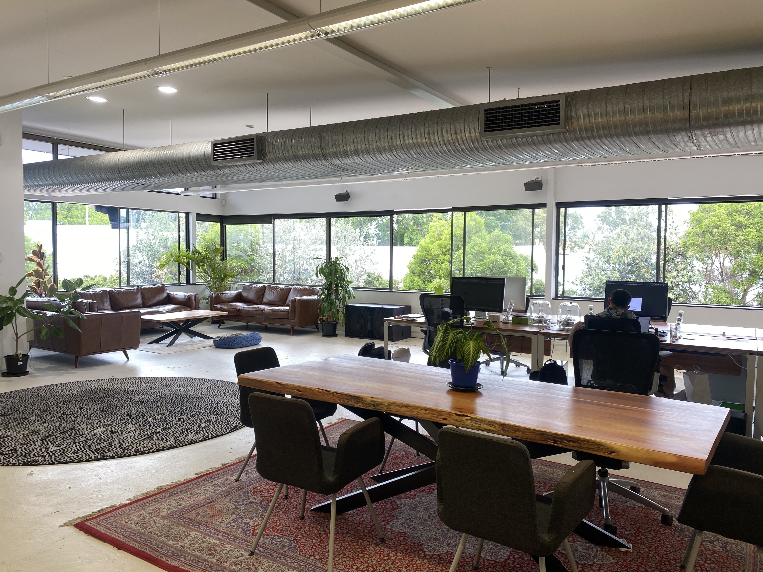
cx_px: 382
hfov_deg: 67.3
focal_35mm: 26
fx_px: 573
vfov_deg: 53.1
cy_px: 286
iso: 32
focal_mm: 4.25
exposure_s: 1/102
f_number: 1.8
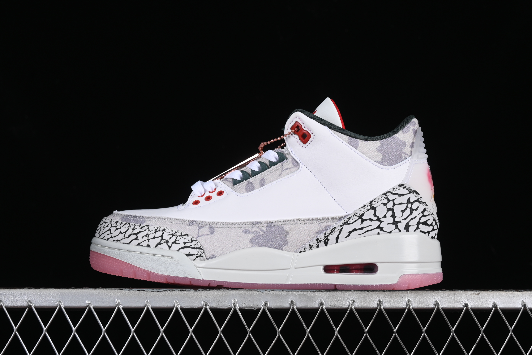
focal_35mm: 75
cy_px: 178
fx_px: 1108
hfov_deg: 27.0
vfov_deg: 18.2
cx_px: 266
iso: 160
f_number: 8
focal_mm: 50
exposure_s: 1/100
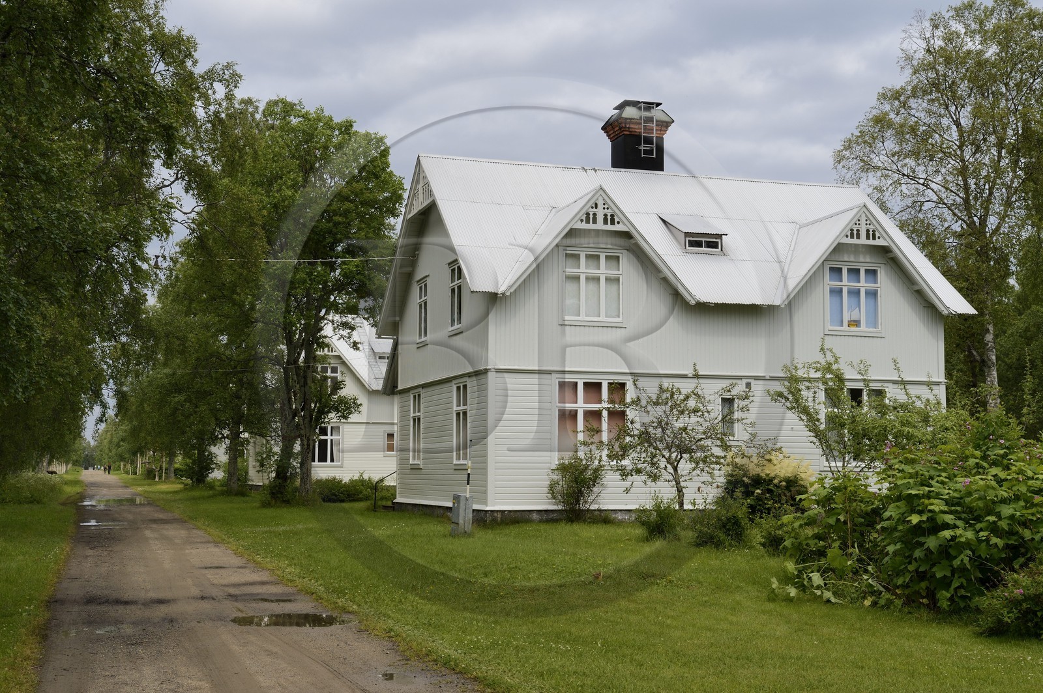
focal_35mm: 48
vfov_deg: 28.0
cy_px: 346
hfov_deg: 41.1
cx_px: 522
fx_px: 1389
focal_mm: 48
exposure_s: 1/200
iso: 200
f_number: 13
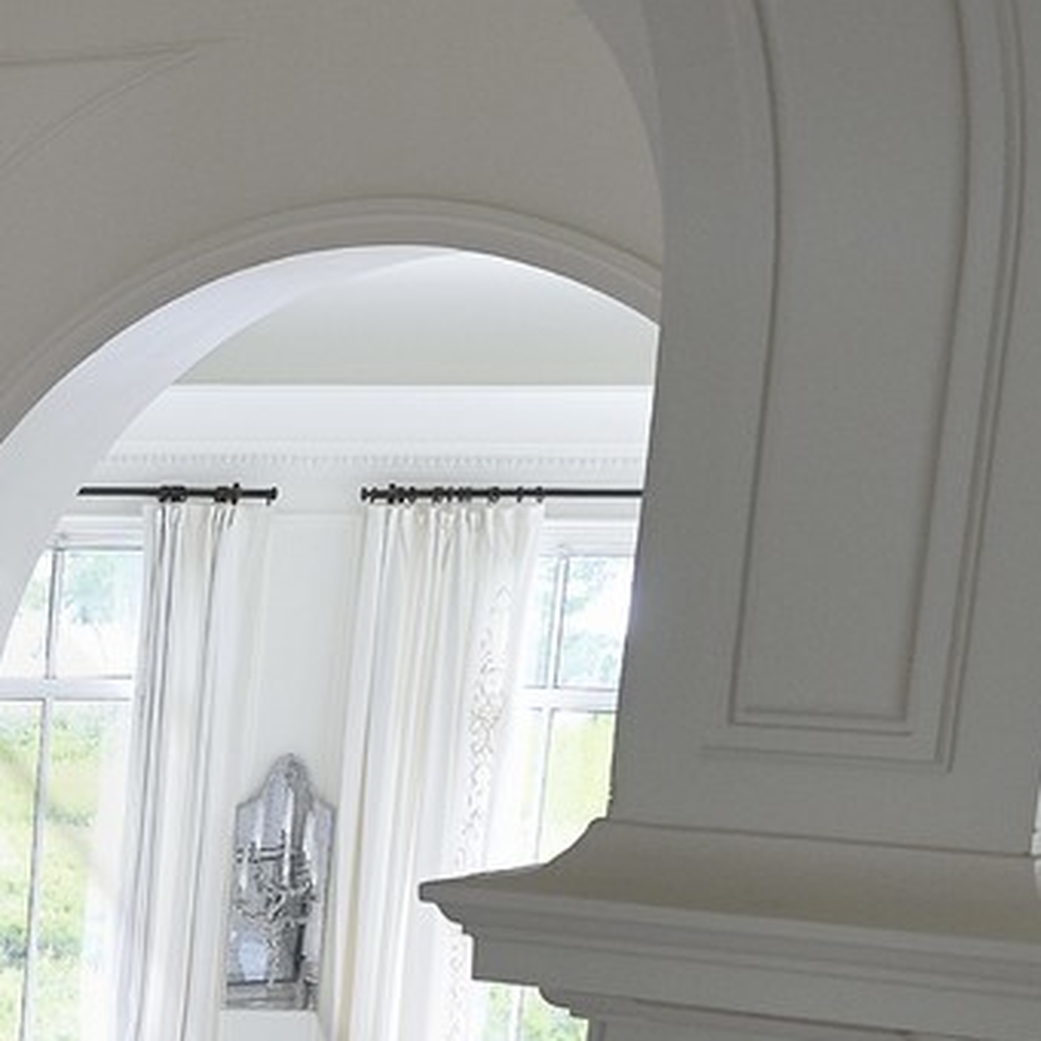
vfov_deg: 14.2
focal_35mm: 116
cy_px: 1500
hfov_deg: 13.4
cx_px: -857
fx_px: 3947
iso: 400
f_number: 6.3
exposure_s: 1/80
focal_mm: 29
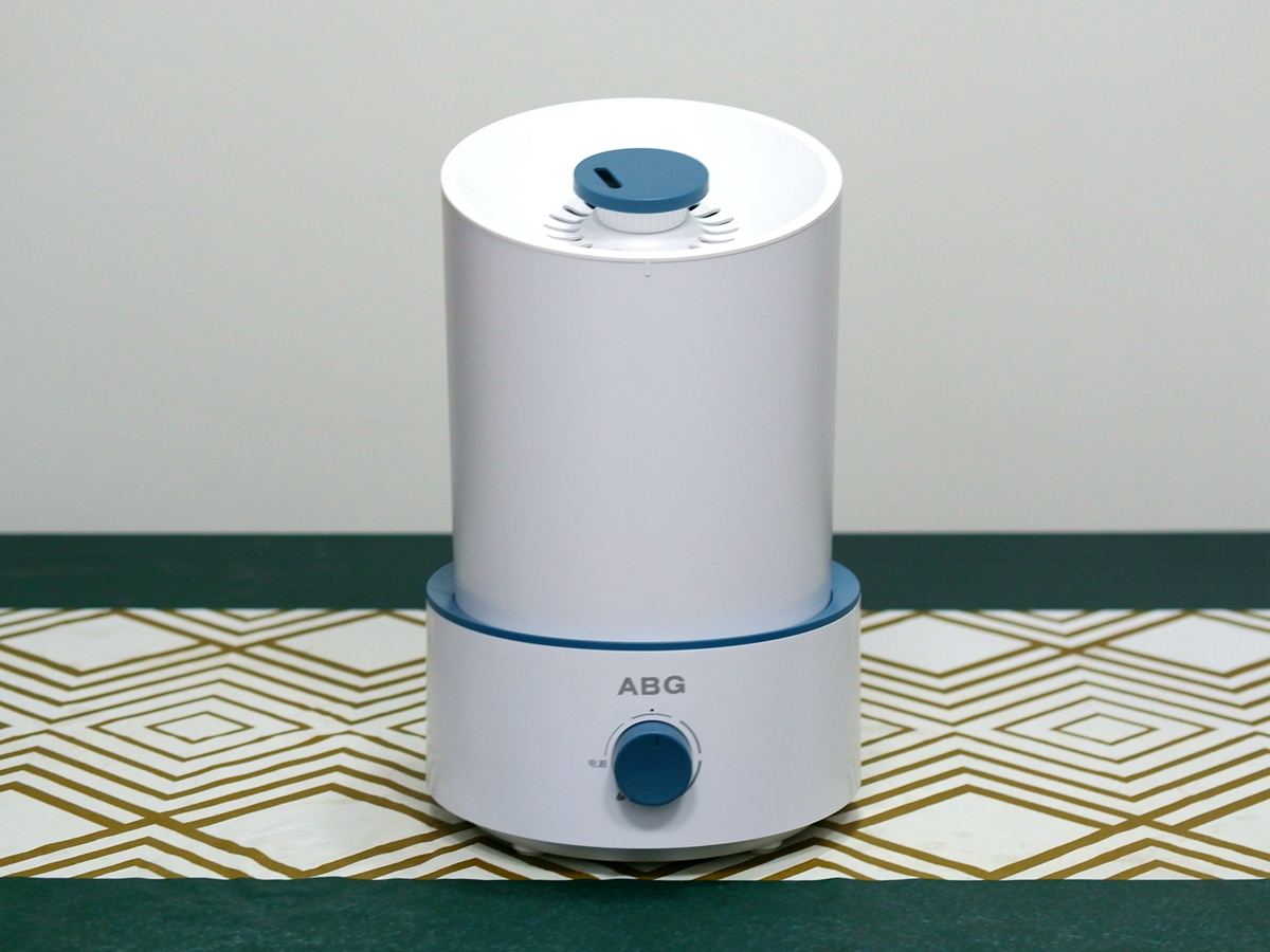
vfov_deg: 17.2
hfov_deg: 22.8
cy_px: 476
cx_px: 635
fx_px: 3155
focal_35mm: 86
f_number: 3.5
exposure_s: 1/80
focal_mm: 43
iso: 400
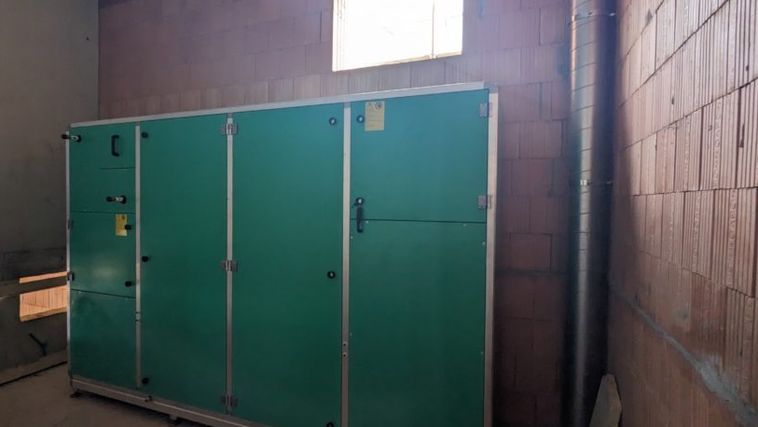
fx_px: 422
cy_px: 211
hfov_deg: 83.1
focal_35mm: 21
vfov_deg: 53.6
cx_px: 313
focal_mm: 2.22
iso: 167
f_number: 2.2
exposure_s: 1/23.8
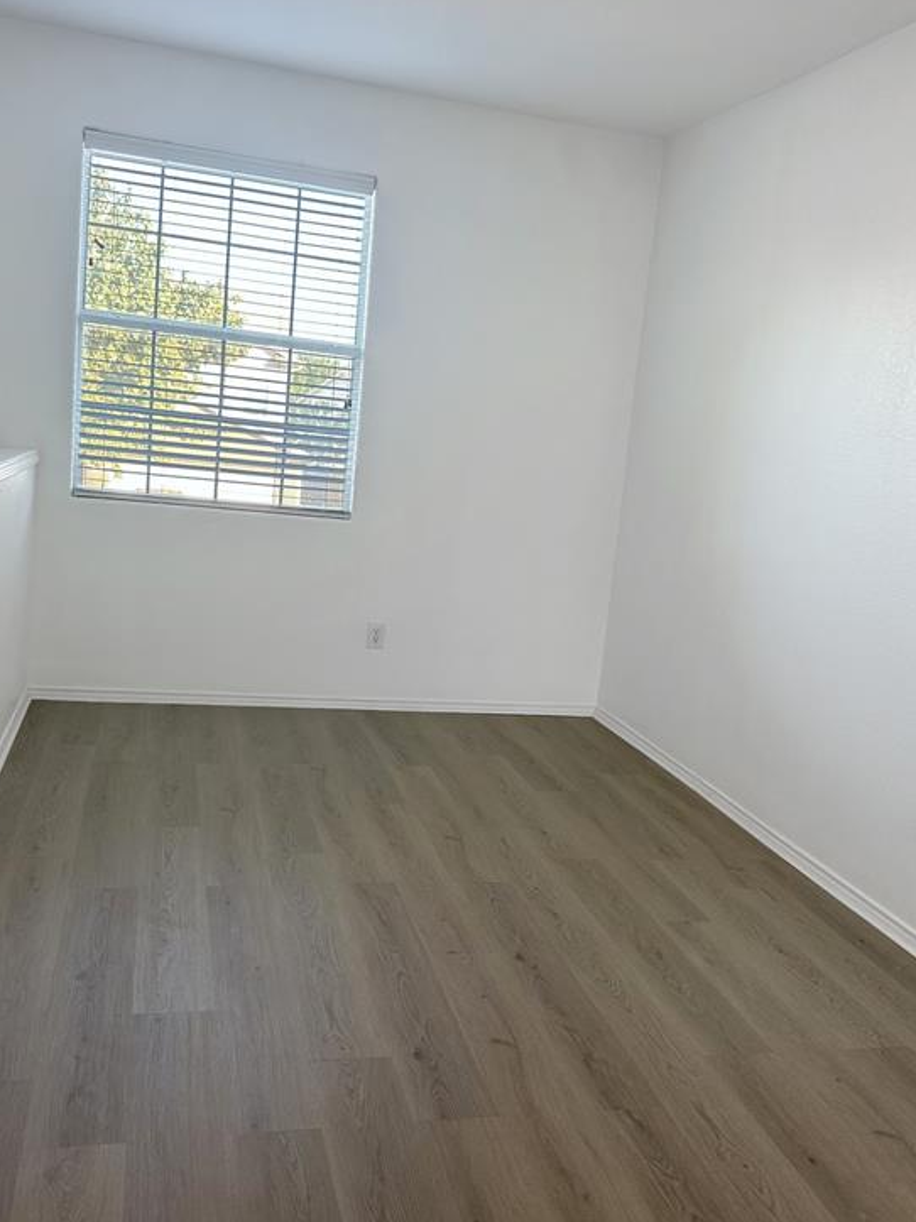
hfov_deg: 41.7
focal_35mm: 34
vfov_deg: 54.0
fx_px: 1200
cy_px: 629
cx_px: 514
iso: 125
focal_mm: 6.86
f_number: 1.78
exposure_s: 1/126
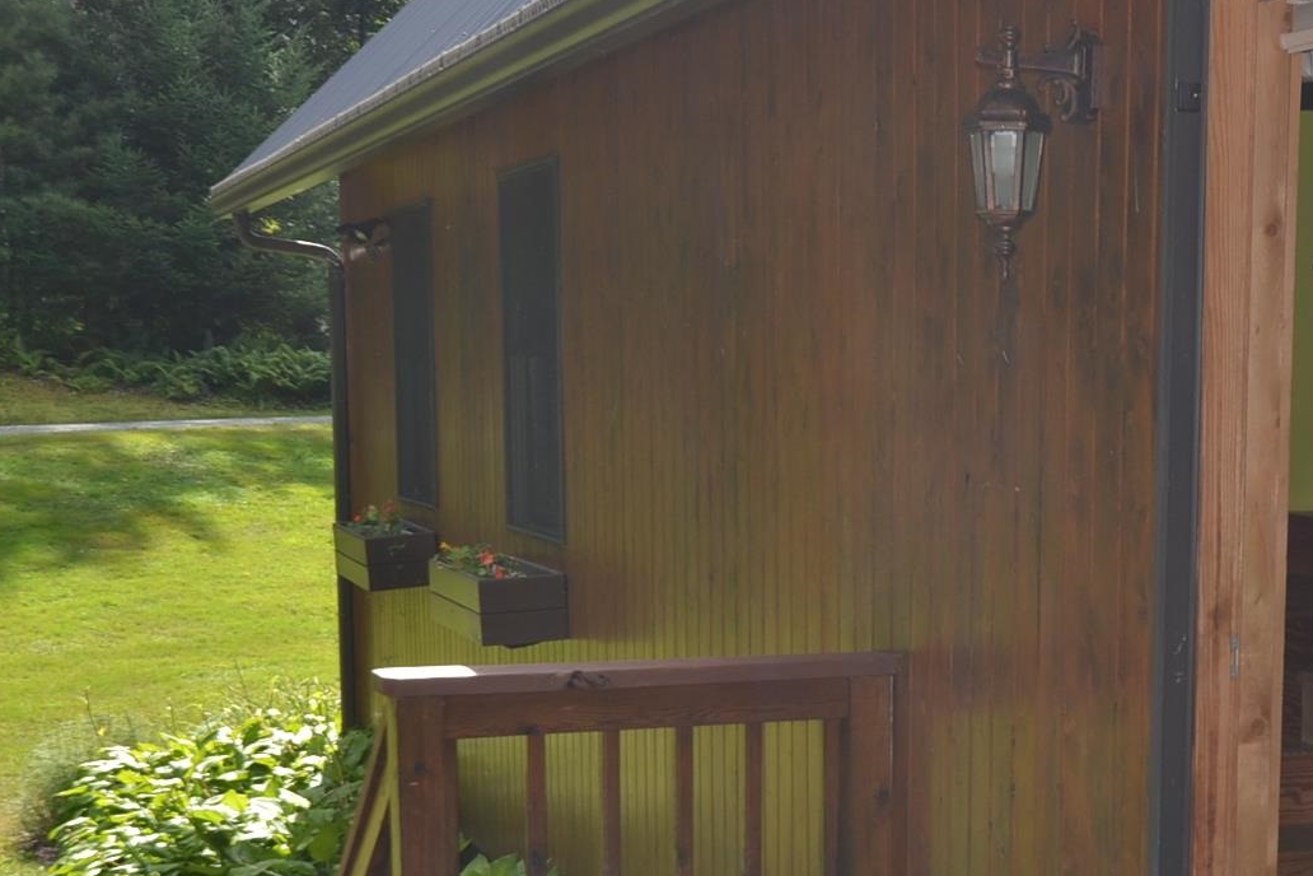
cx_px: 1005
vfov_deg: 20.1
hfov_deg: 29.5
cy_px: 716
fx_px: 2443
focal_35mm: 67
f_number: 5.6
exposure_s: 1/200
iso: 100
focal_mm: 20
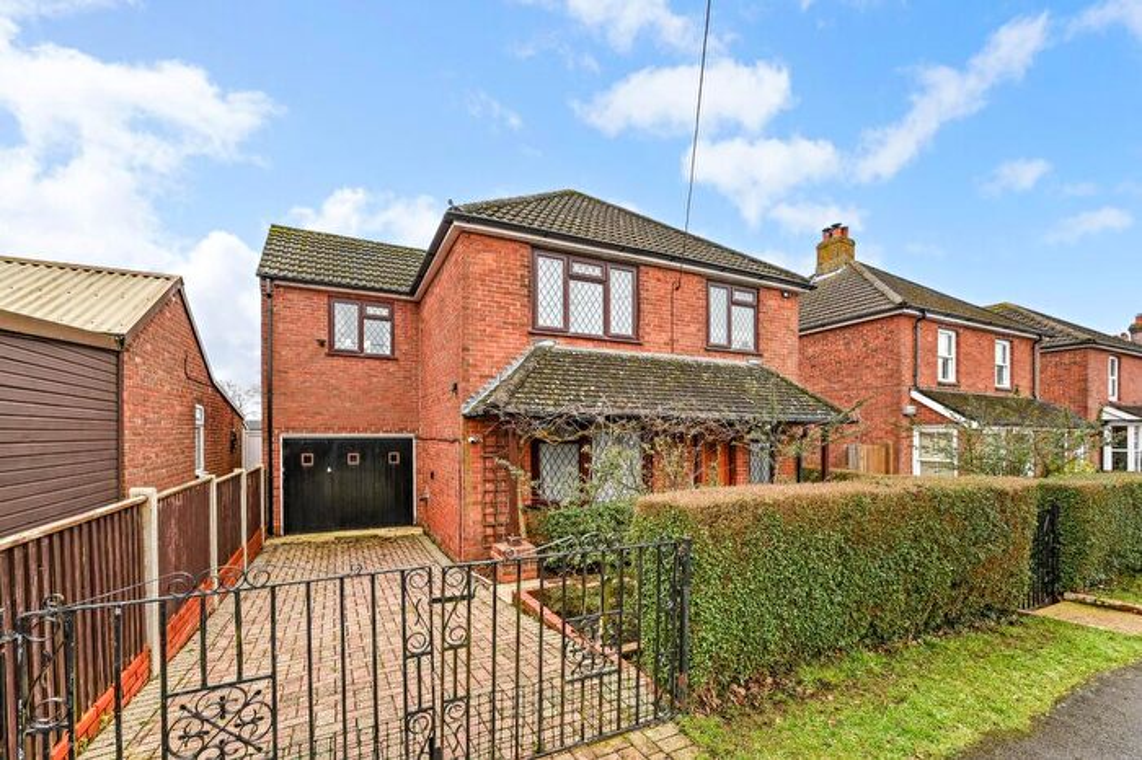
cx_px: 571
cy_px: 380
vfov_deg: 81.2
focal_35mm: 14
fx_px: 444
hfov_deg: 104.3
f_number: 9
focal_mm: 14
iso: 400
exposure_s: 1/100
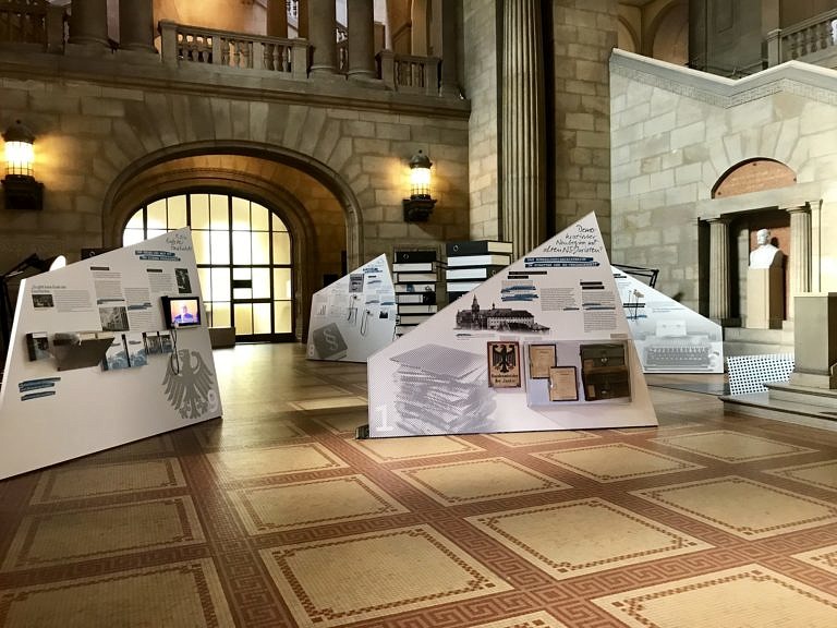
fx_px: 677
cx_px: 418
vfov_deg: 49.7
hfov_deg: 63.4
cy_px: 314
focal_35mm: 28
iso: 64
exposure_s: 1/17
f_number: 1.8
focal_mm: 3.99
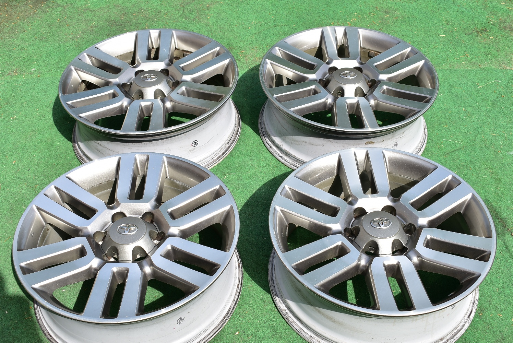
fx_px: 685
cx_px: 256
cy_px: 172
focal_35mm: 48
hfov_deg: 41.1
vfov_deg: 28.1
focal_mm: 32
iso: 100
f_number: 8
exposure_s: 1/160
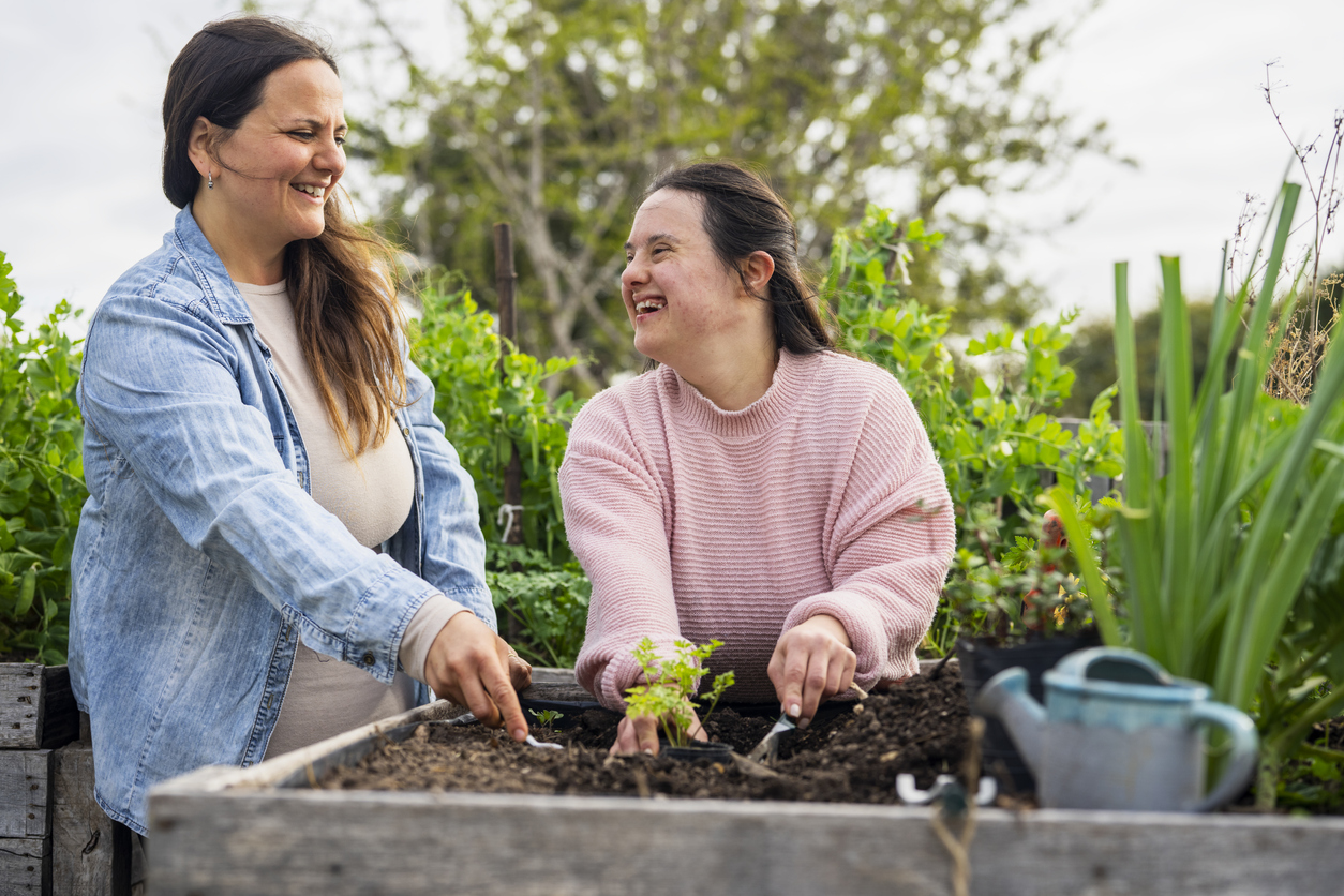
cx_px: 672
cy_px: 448
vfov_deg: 27.0
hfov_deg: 39.6
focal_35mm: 50
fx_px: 1867
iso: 125
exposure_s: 1/640
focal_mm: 50
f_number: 2.8
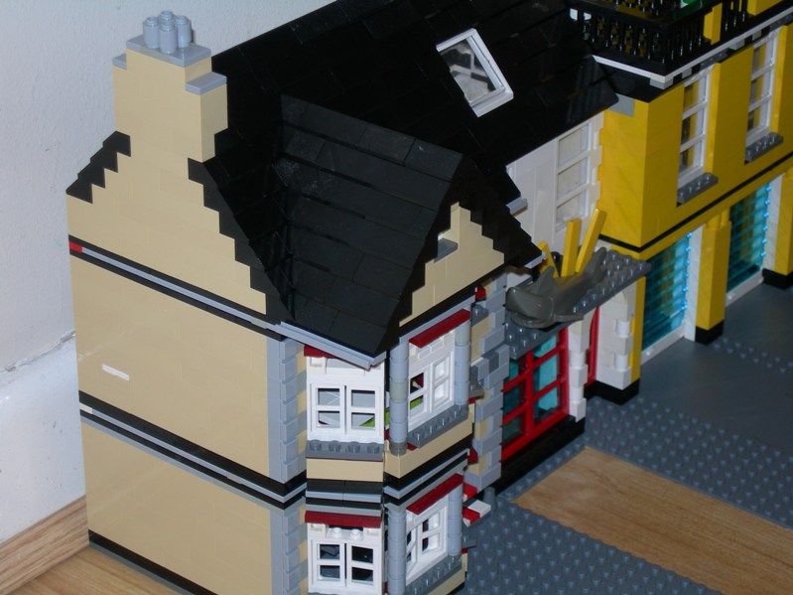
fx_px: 2611
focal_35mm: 114
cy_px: 298
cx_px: 396
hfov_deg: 17.3
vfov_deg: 13.0
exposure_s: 1/60.1
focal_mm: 23.4
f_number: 4.9
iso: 50
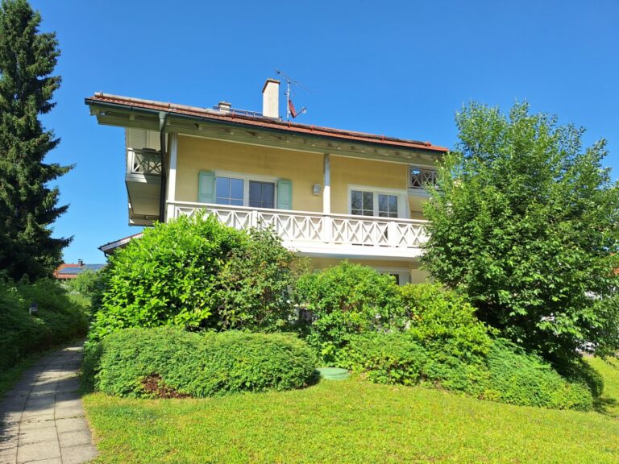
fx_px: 411
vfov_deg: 58.9
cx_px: 310
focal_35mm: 23
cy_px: 232
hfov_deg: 73.9
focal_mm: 5.54
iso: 40
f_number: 1.8
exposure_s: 1/2326
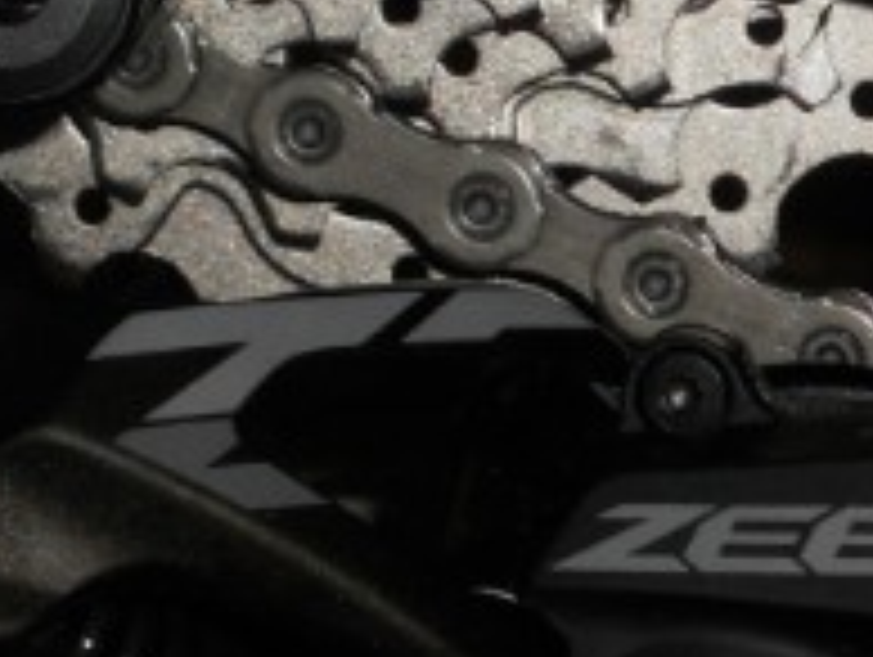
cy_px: 790
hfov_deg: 6.7
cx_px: 250
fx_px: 7449
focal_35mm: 295
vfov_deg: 5.0
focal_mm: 13.9
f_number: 5.9
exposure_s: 1/60
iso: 80
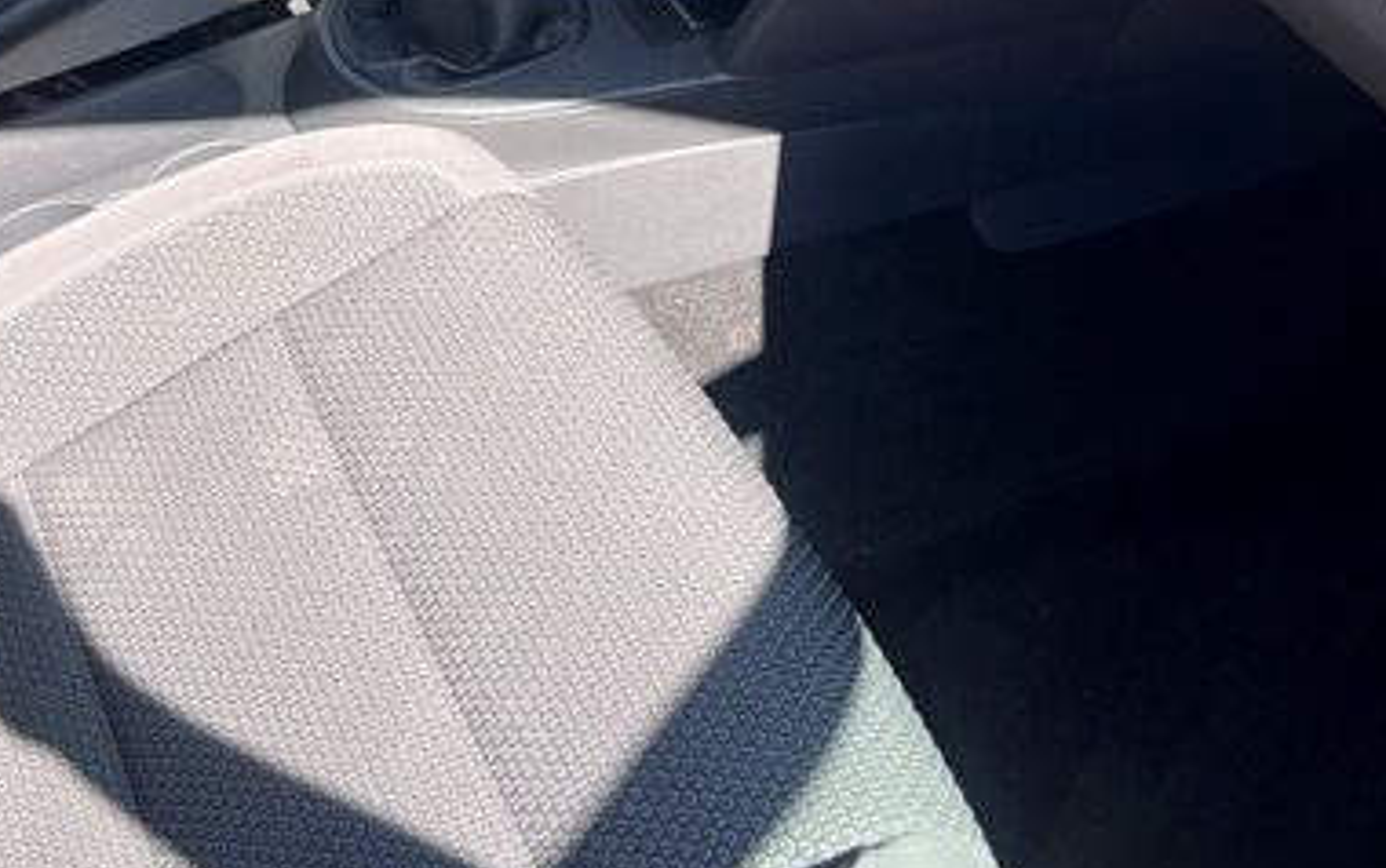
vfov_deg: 20.9
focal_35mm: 58
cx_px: 120
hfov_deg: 33.1
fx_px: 2192
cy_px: -175
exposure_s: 1/328
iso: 50
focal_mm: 5.1
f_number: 1.6
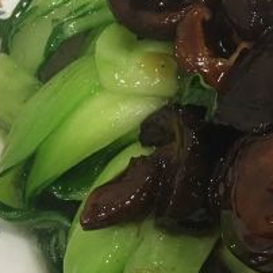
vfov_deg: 19.5
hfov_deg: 18.4
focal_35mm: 89
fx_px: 794
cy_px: 130
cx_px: 337
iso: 80
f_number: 2.2
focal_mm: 4.15
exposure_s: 1/17
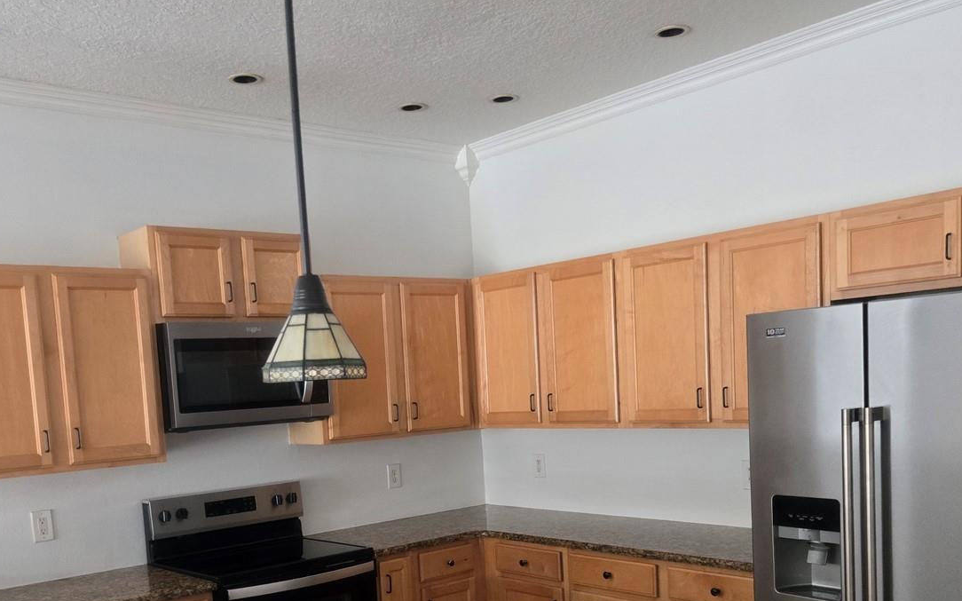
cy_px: 485
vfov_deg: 34.2
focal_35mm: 36
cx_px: 399
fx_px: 944
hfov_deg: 53.7
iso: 800
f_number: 1.8
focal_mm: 5.4
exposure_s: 1/120
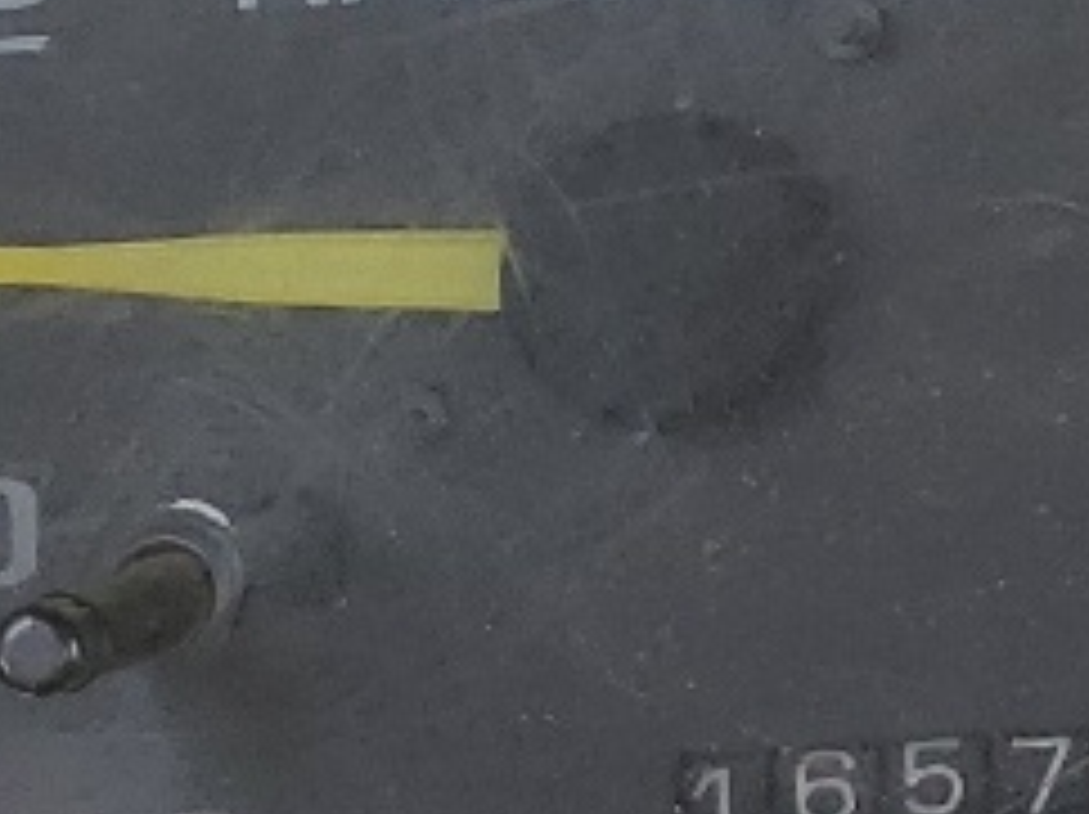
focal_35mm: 172
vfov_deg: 8.4
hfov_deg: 10.5
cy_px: -486
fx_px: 5406
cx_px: 2264
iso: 50
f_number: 1.5
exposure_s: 1/217
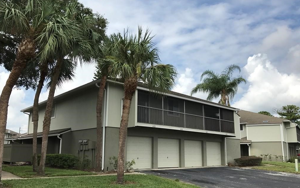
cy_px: 110
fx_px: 245
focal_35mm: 30
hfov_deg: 62.9
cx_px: 149
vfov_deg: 41.7
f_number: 1.8
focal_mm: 3.99
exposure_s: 1/2660
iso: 20
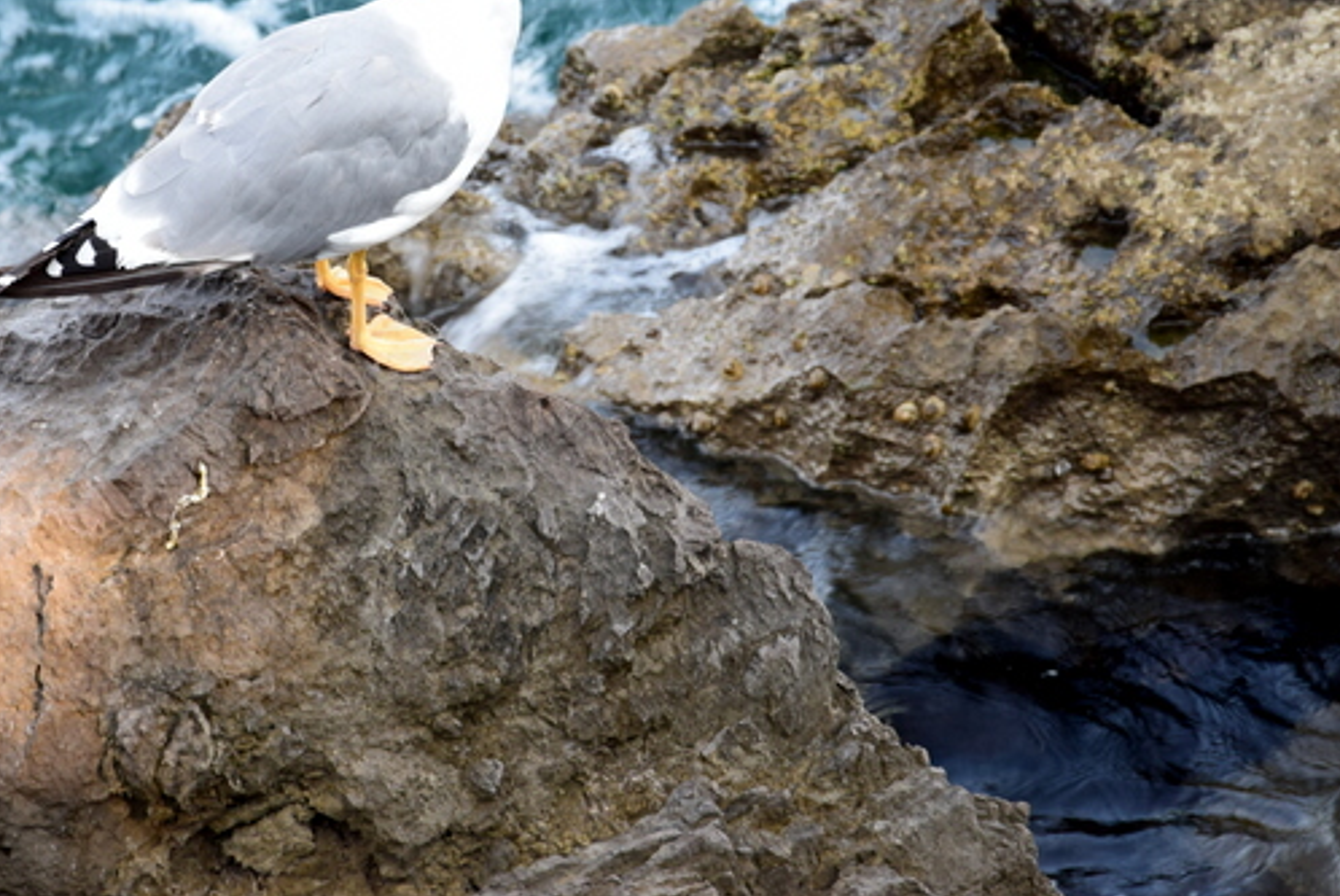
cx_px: 479
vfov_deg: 5.4
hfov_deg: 8.1
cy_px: 186
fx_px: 9418
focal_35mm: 253
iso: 400
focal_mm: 105
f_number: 8
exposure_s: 1/60
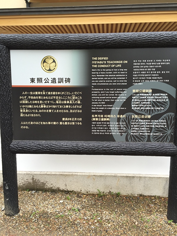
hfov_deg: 48.2
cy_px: 118
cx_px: 88
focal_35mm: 29
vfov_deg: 61.7
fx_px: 198
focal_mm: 4.15
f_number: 2.2
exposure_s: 1/120
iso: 32
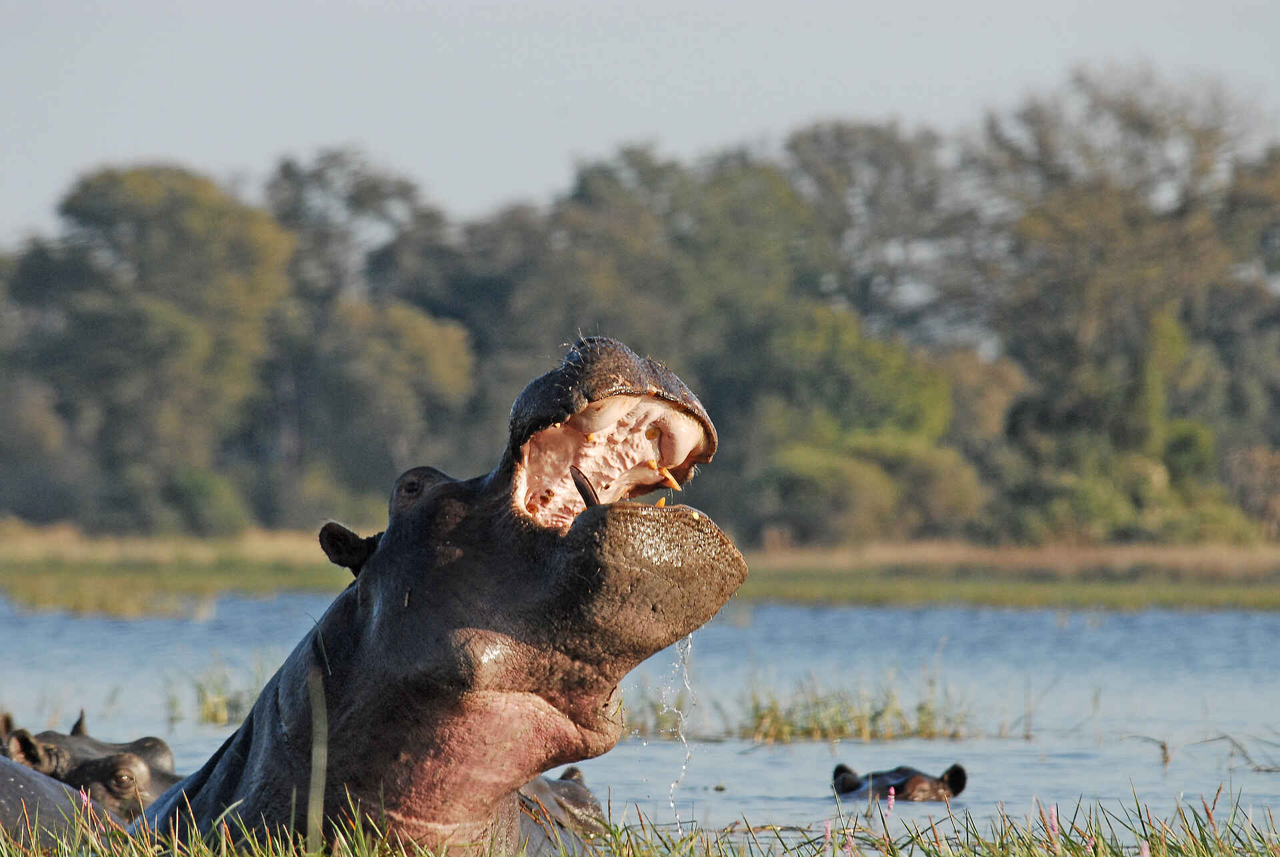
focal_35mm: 540
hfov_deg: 3.8
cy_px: 428
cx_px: 640
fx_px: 19222
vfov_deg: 2.6
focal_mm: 360
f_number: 10
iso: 400
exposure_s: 1/350
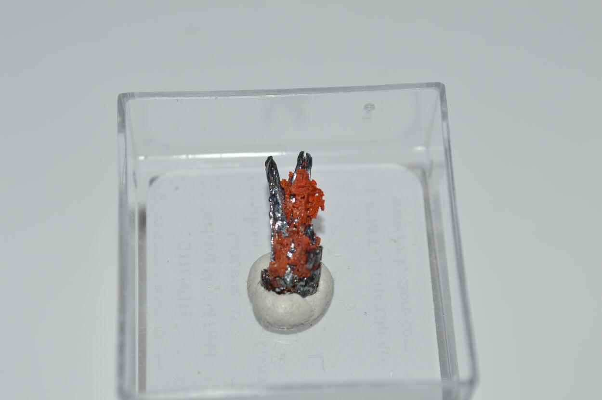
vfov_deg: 16.5
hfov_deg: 24.6
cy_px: 200
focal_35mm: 82
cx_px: 301
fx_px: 1378
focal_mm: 55
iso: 100
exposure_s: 1/60
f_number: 8
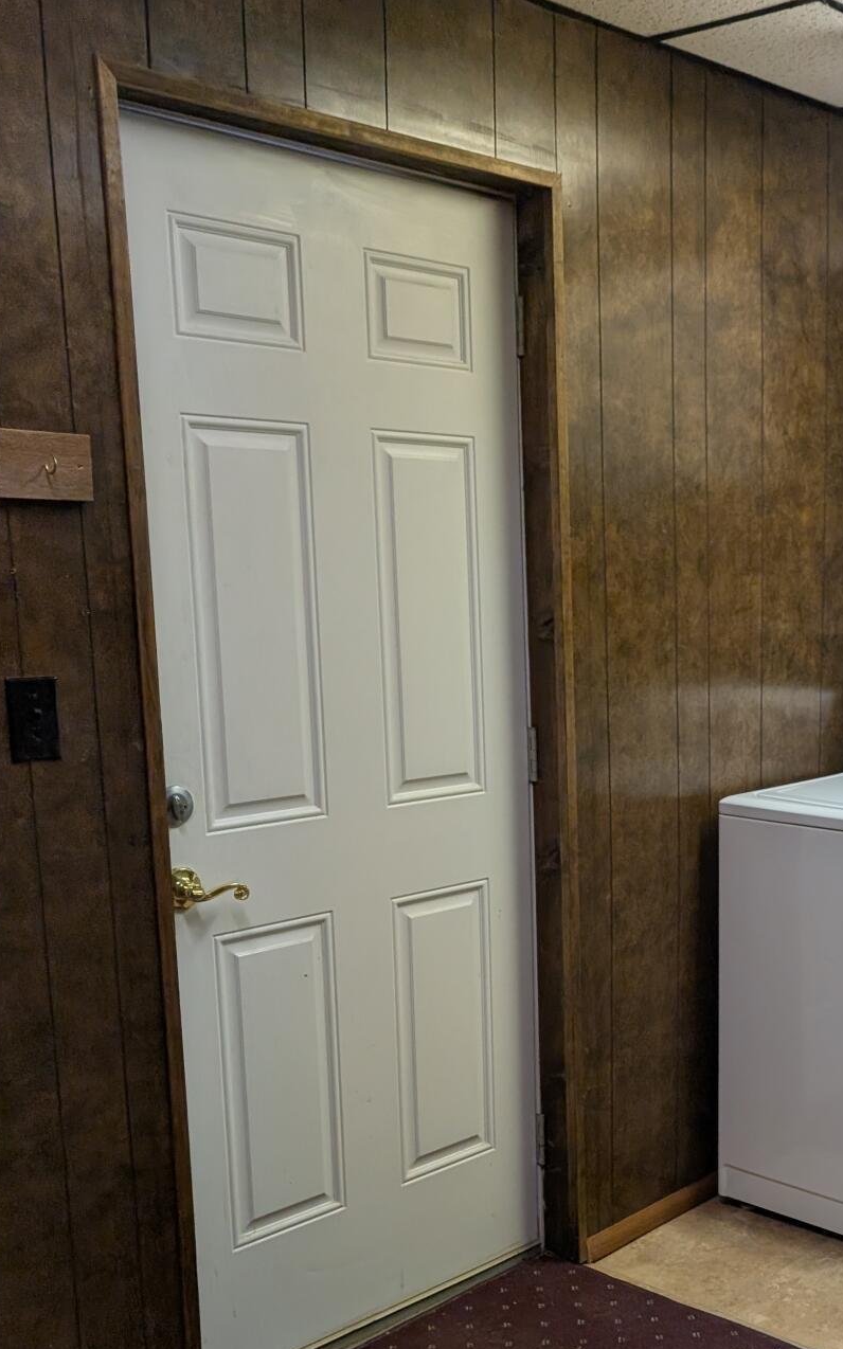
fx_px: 1471
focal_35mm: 40
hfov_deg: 30.7
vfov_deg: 48.8
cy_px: 837
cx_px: 748
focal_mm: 6.9
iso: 21
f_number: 1.68
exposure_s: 1/173
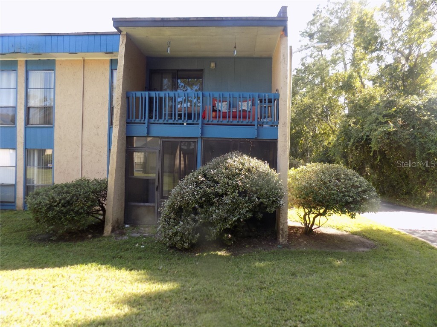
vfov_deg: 58.9
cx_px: 218
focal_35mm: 23
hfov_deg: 73.9
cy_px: 164
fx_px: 290
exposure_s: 1/125
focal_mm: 4
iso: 80
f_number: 3.1
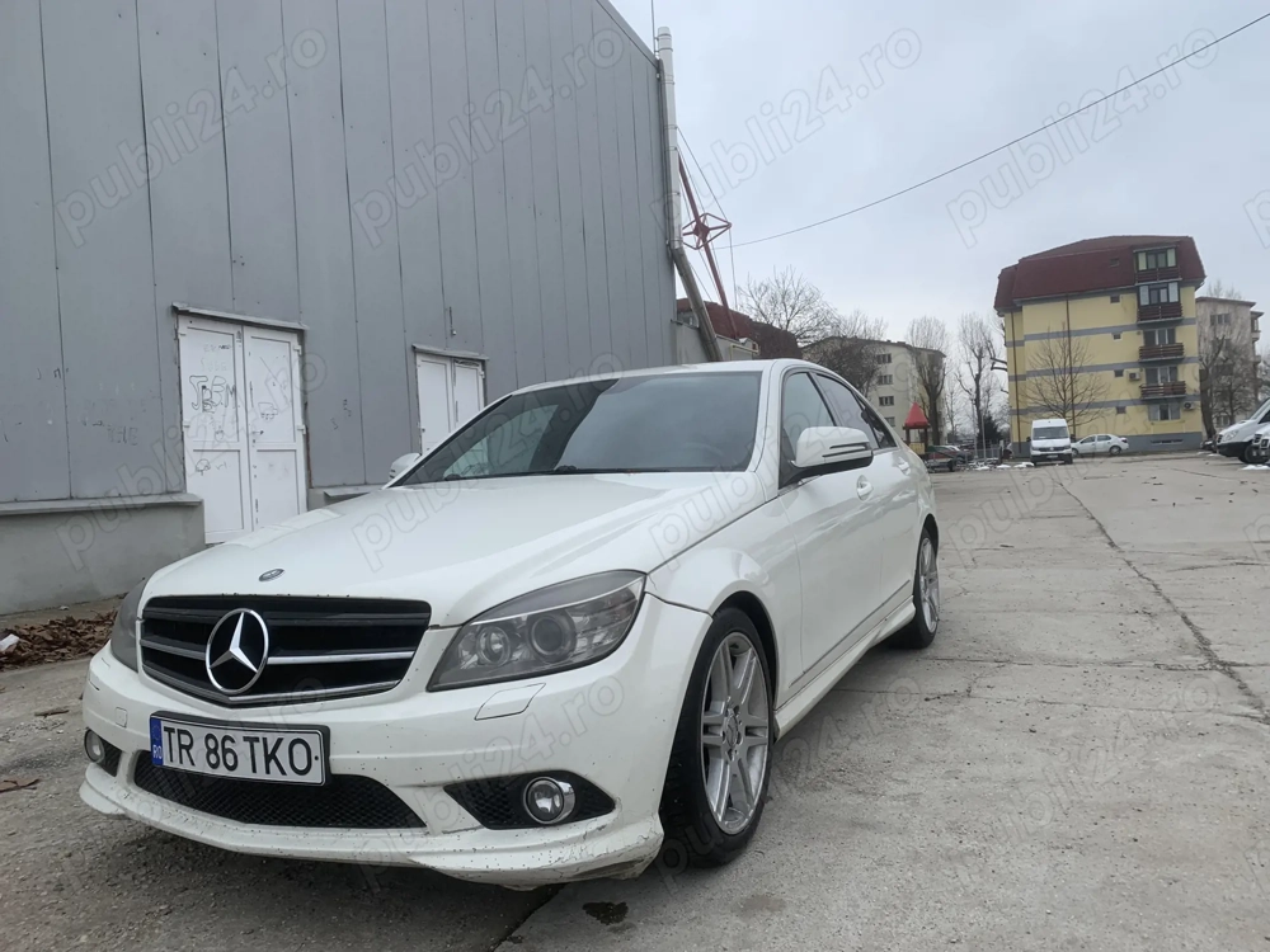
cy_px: 476
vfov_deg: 53.1
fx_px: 954
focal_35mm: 26
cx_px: 635
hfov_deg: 67.3
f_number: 1.8
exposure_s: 1/639
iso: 25
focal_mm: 4.25
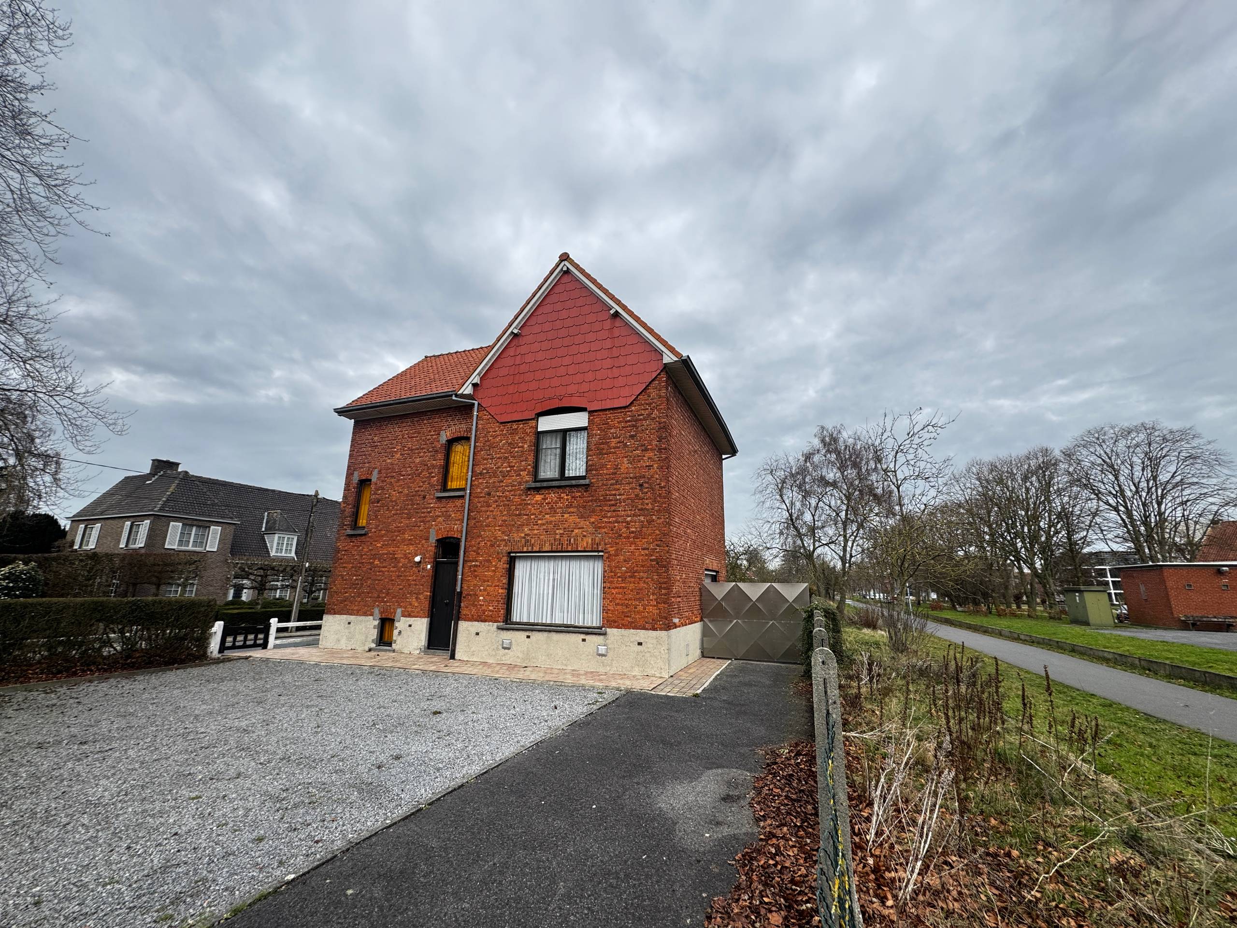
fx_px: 500
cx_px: 618
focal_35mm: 14
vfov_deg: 85.7
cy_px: 464
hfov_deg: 102.1
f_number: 2.2
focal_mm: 2.22
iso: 40
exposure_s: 1/492
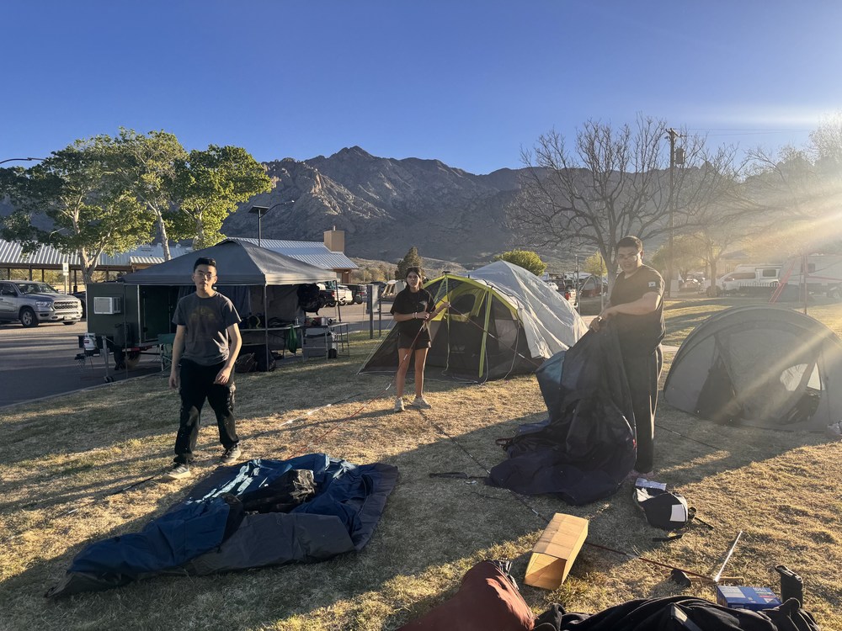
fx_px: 584
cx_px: 421
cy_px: 316
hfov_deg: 71.6
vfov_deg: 56.8
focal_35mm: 24
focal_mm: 6.76
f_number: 1.78
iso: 80
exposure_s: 1/2331
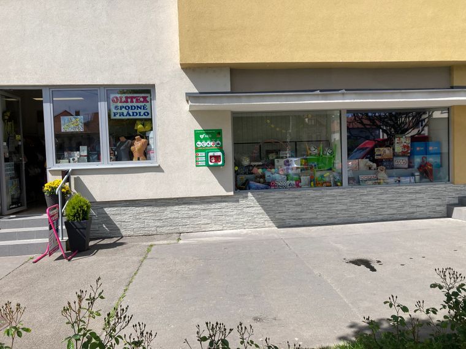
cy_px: 174
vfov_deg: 49.7
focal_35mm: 28
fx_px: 377
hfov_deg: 63.4
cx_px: 233
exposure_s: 1/1919
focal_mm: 3.99
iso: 20
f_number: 1.8
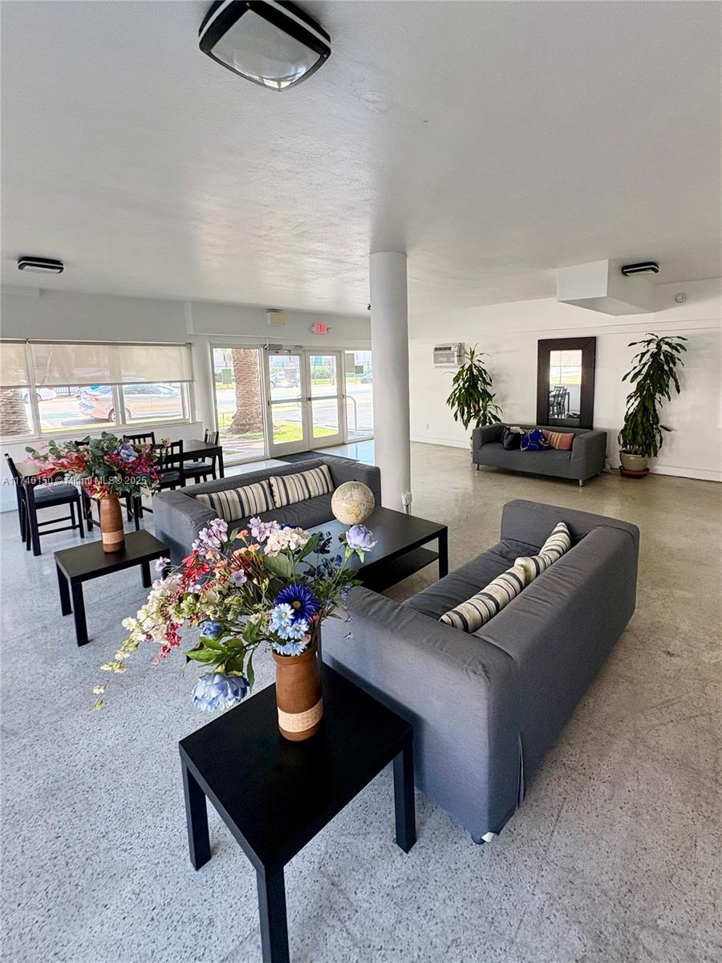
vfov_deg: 102.1
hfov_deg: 85.7
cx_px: 361
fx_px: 389
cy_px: 482
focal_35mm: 14
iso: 80
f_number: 2.2
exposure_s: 1/136
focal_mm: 2.22
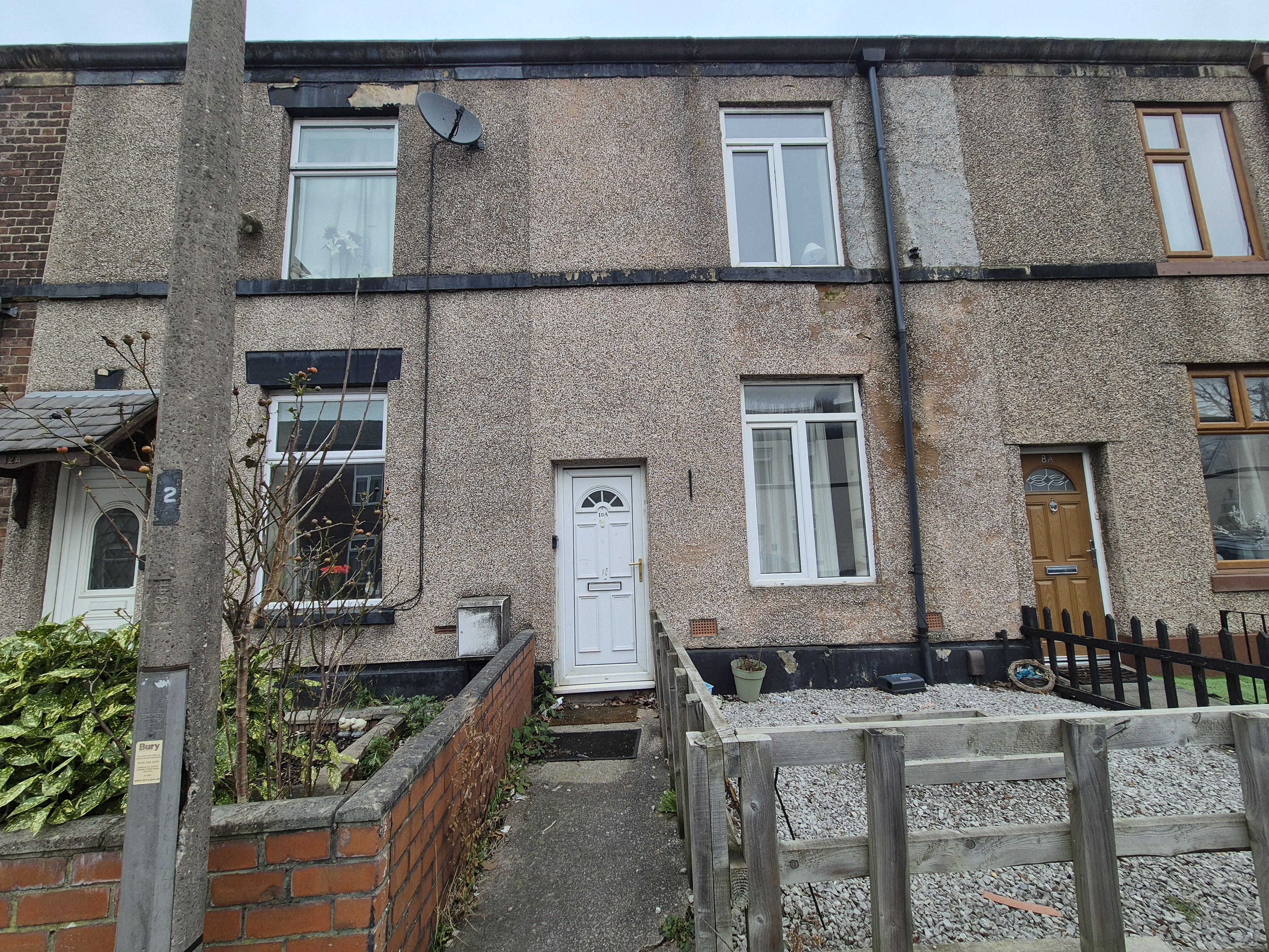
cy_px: 476
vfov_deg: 89.9
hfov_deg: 106.2
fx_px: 477
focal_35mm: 13
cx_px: 634
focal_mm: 2.2
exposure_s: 1/215
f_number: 2.2
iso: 50
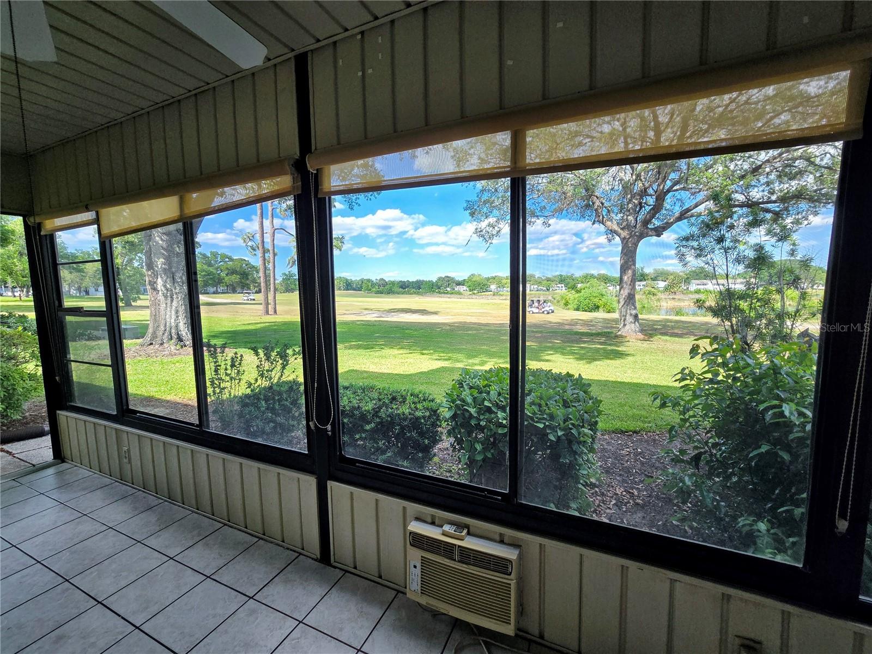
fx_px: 327
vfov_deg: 89.9
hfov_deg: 106.2
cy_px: 327
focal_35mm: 13
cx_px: 436
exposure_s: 1/640
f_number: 2.2
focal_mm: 2.2
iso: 50
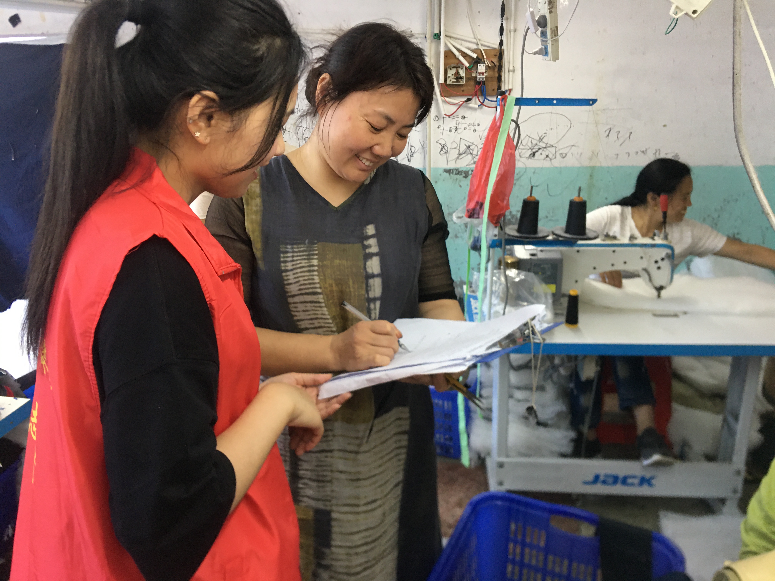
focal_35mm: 29
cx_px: 388
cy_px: 290
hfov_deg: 61.7
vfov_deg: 48.2
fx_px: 649
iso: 64
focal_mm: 4.15
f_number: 2.2
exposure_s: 1/17
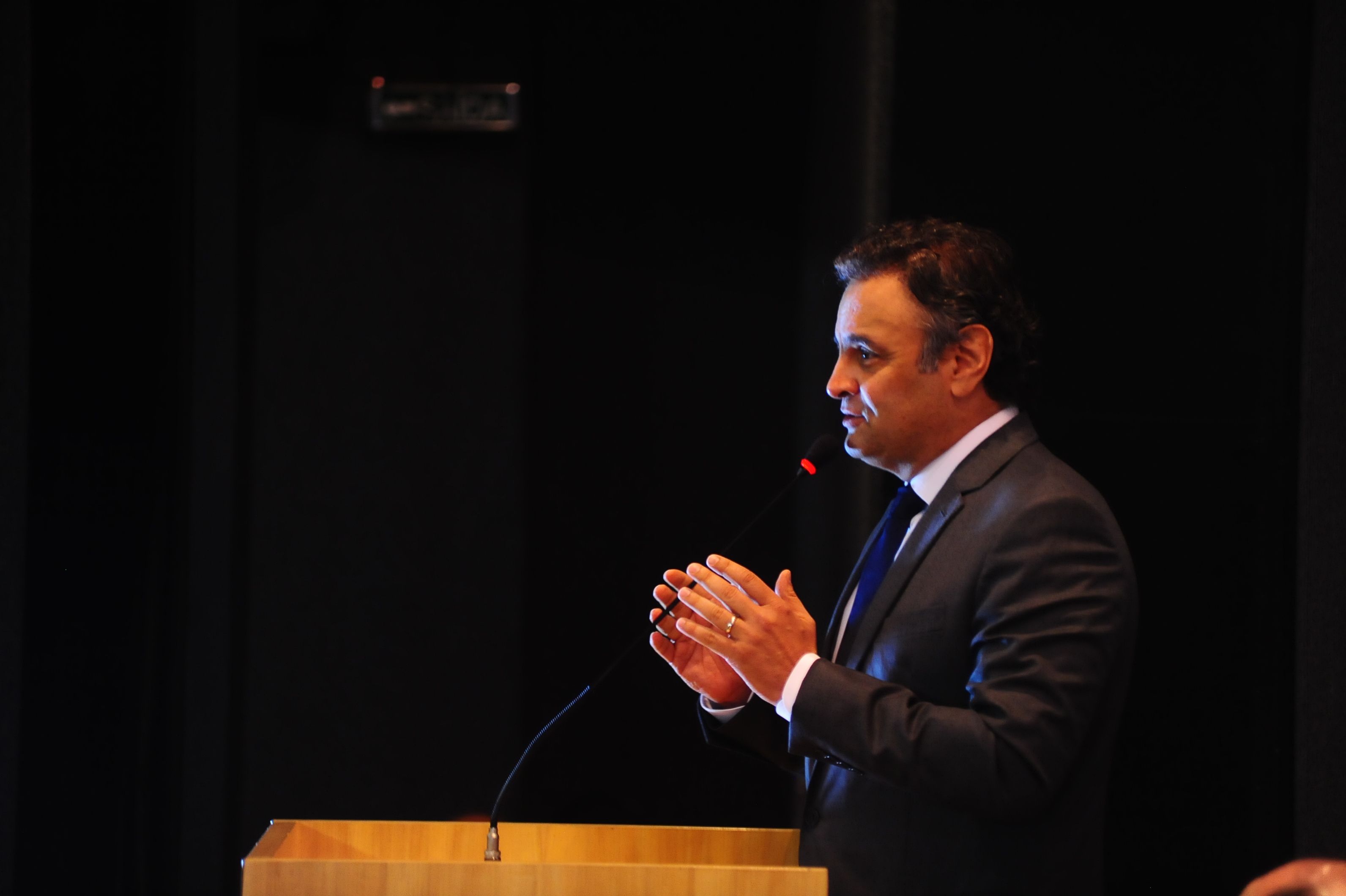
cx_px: 673
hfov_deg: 10.3
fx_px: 7474
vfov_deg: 6.9
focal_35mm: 200
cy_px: 448
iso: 2500
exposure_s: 1/60
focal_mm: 200
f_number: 3.2
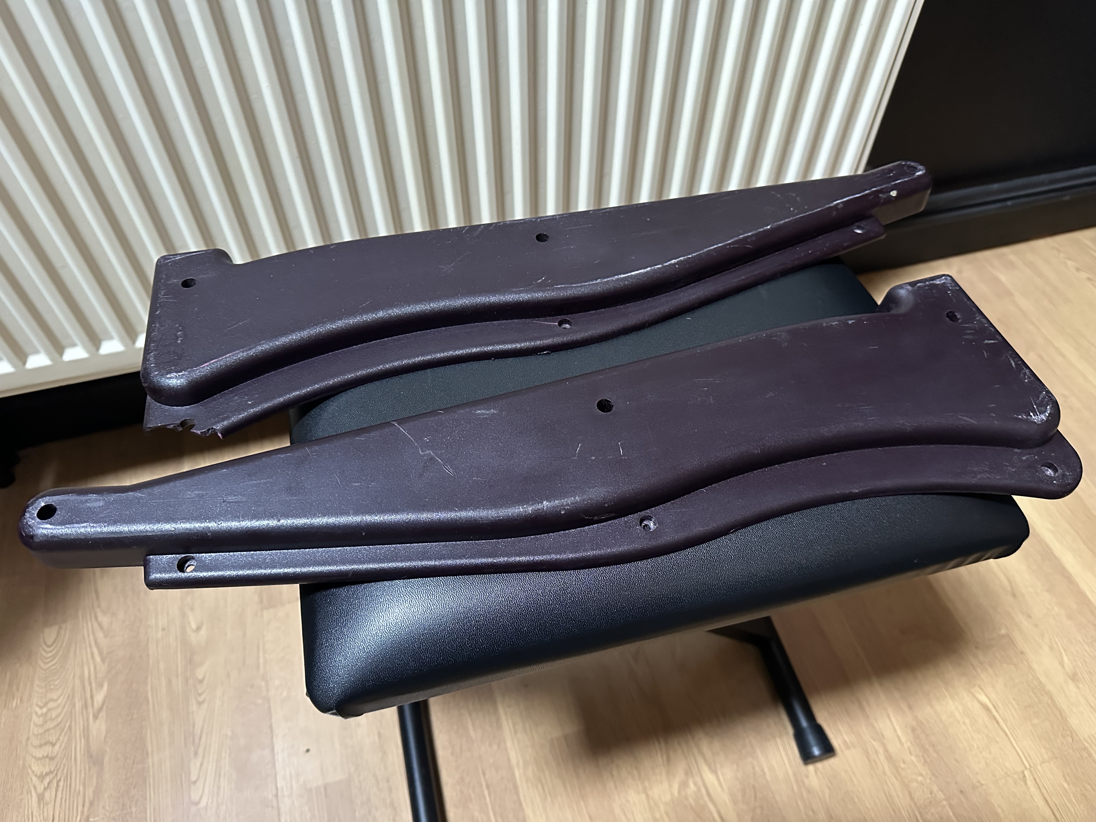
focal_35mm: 24
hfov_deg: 71.6
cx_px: 548
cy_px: 411
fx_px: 760
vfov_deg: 56.8
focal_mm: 6.86
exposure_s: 1/42
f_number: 1.78
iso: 1000
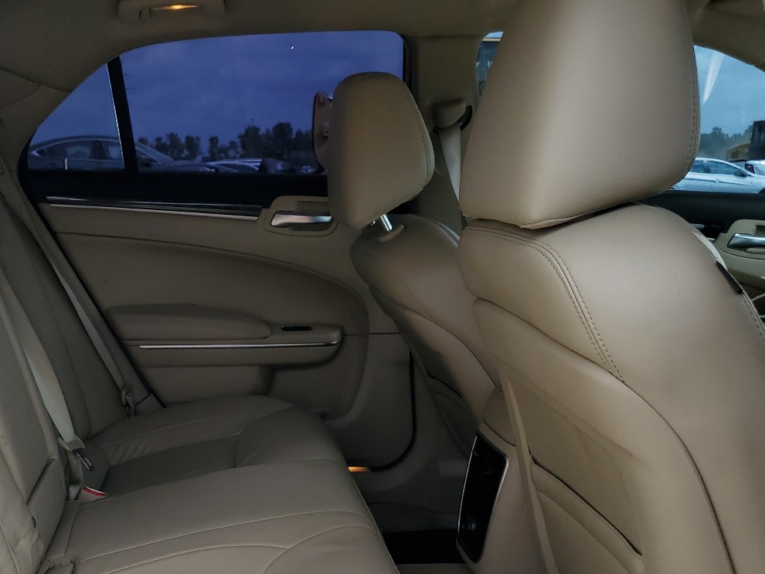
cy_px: 383
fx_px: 928
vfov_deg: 34.0
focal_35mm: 42
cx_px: 202
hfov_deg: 43.5
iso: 50
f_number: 1.5
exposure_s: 1/1667
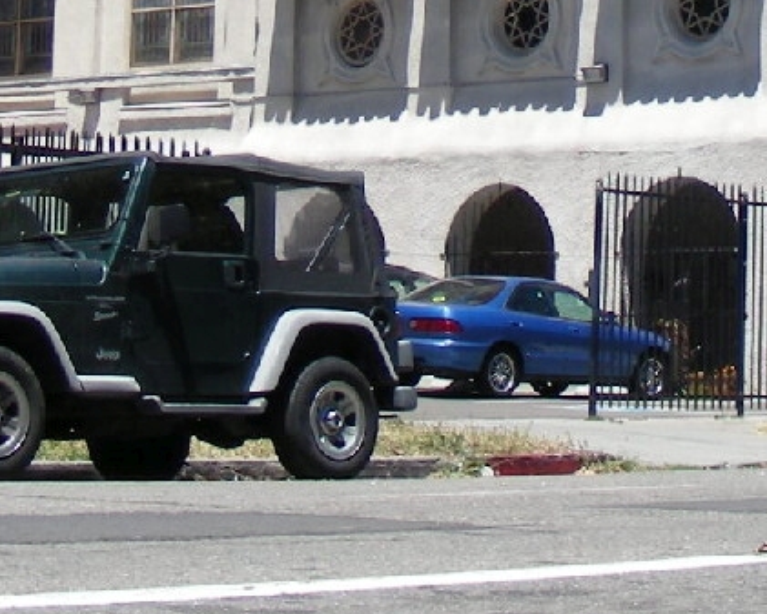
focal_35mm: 132
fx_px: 2997
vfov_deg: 11.2
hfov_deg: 14.6
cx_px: 506
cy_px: -347
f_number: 4
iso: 50
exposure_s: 1/410
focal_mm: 6.3
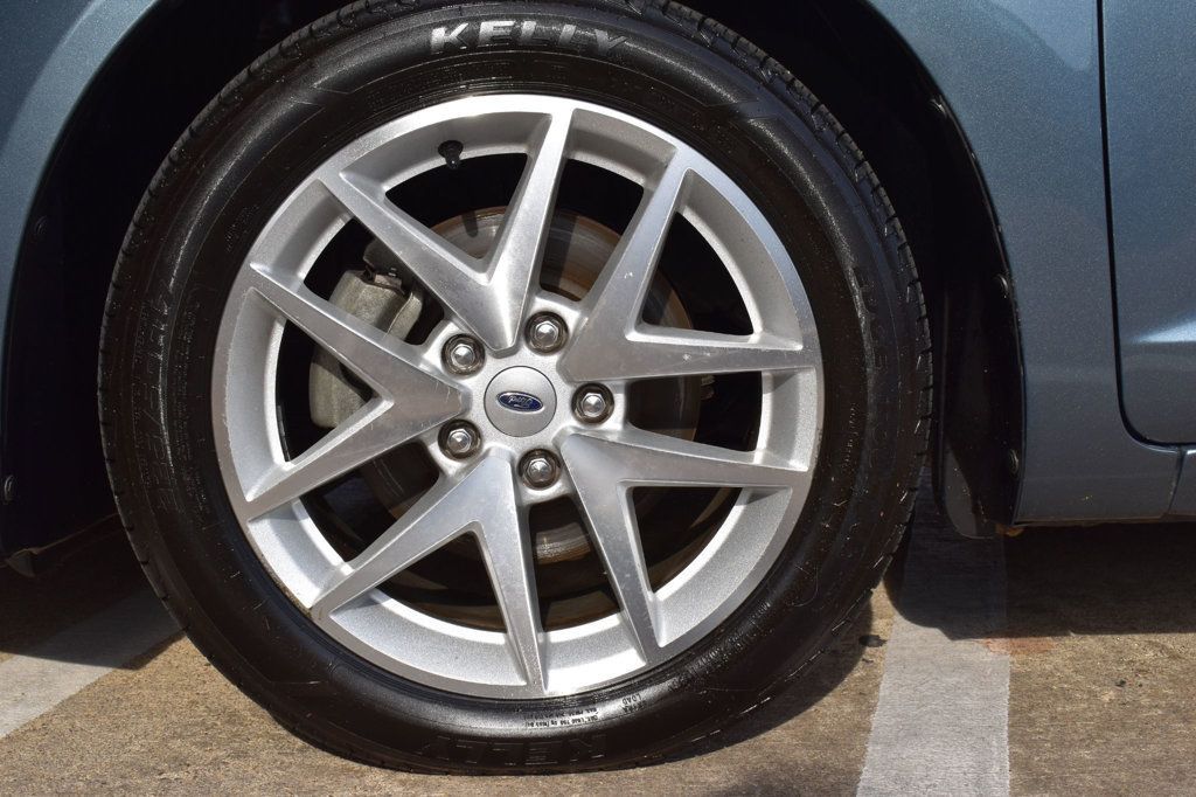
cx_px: 598
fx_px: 1544
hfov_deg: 42.3
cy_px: 398
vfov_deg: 28.9
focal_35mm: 46
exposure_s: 1/500
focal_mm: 31
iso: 360
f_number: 11
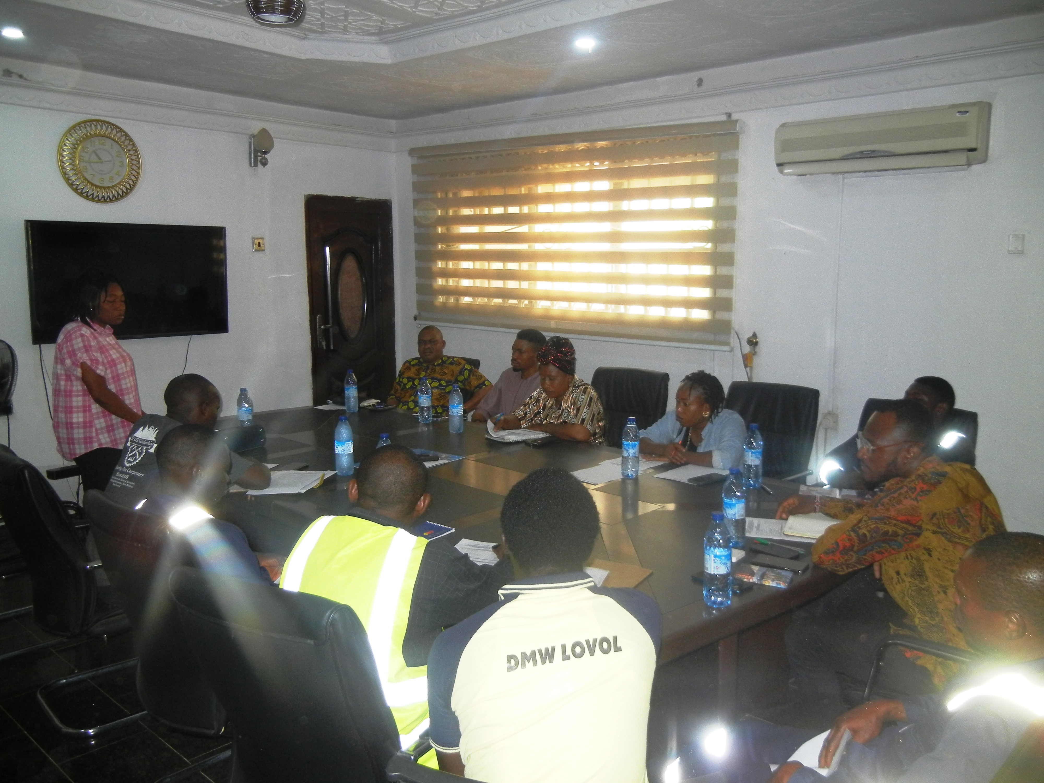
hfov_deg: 60.0
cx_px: 522
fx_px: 905
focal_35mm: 30
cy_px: 392
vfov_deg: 46.8
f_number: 3.5
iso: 314
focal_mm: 5.4
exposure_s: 1/30
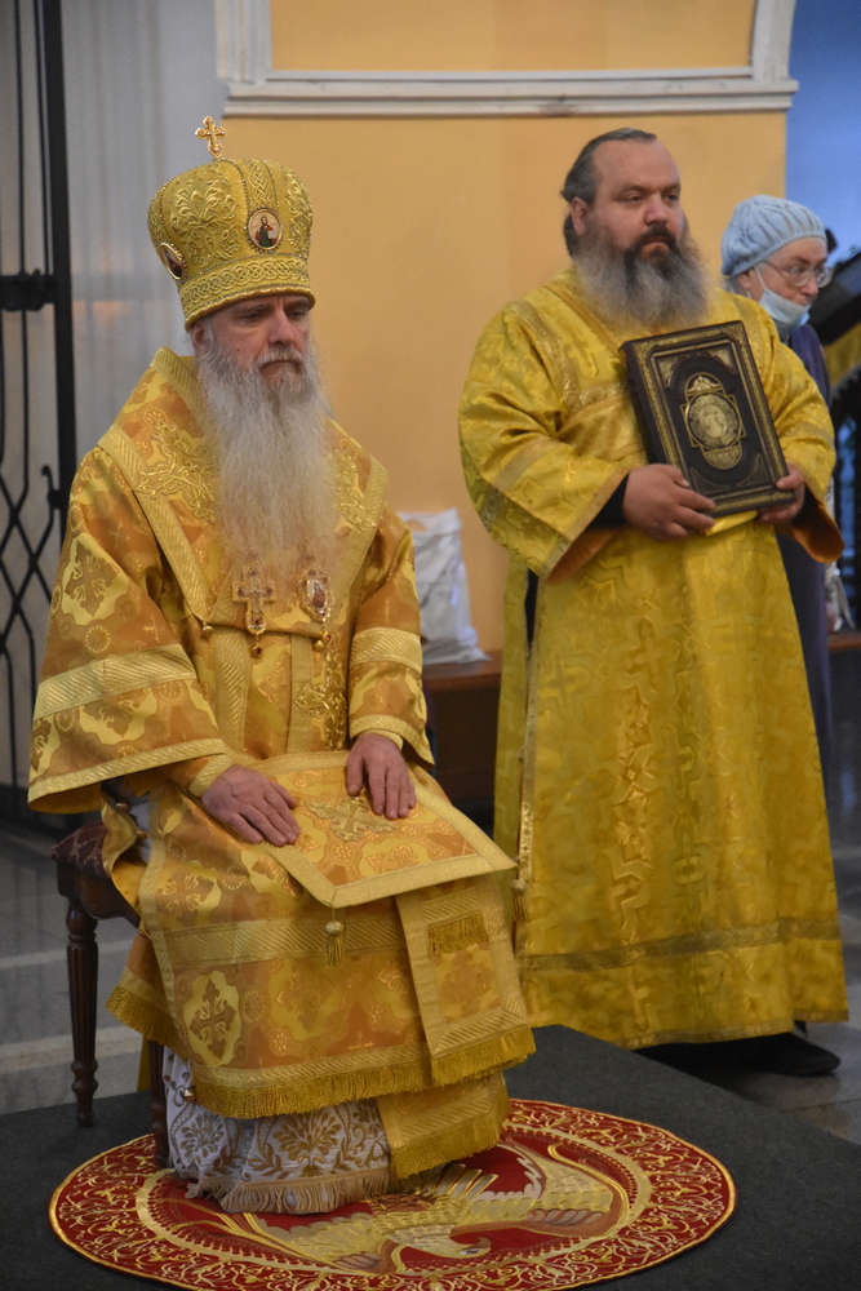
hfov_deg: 15.2
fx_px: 3227
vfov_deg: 22.6
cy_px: 646
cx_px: 430
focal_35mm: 90
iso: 6400
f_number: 3.8
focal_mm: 60
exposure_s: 1/100
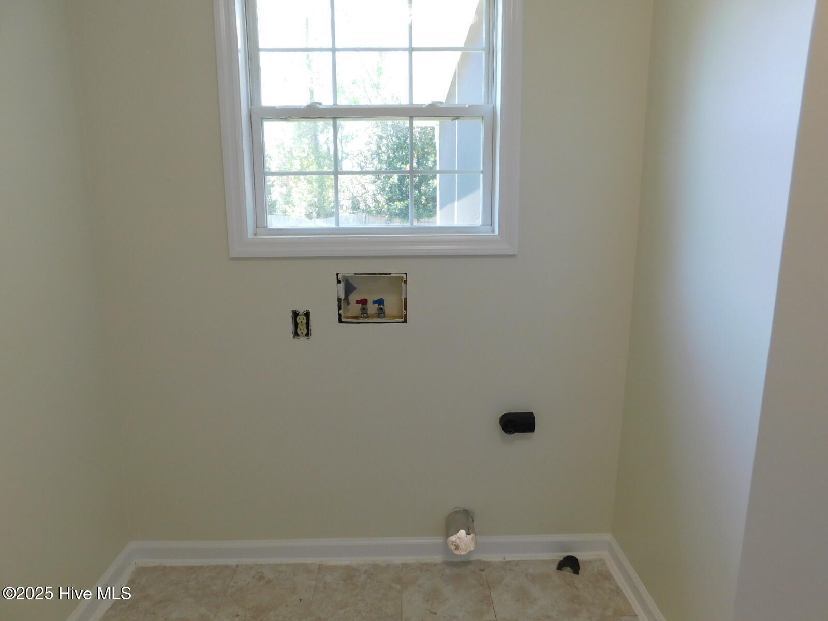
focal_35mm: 23
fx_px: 550
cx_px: 414
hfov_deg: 73.9
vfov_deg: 58.9
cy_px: 310
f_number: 3
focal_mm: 4
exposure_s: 1/60
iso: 125
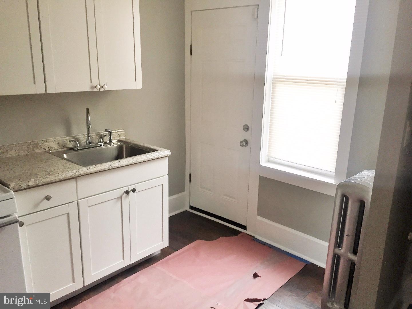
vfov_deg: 48.2
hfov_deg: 61.7
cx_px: 206
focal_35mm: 29
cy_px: 154
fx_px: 345
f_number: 2.2
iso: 80
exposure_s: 1/30
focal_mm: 4.15
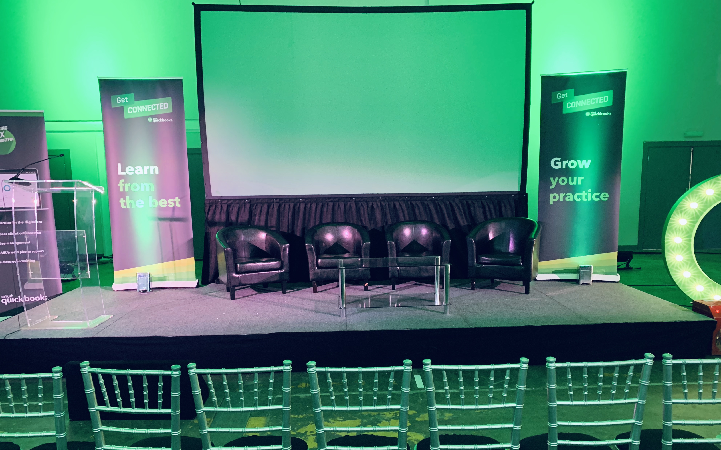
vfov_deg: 44.3
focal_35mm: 28
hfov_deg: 66.5
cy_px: 266
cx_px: 360
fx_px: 550
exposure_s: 1/33
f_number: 1.8
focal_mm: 4.25
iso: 250
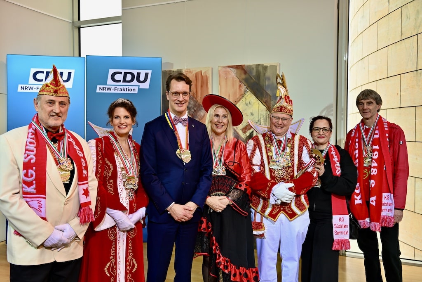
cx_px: 211
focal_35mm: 36
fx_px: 422
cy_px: 141
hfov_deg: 53.1
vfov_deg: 36.9
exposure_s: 1/25
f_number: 3.2
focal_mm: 36
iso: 100
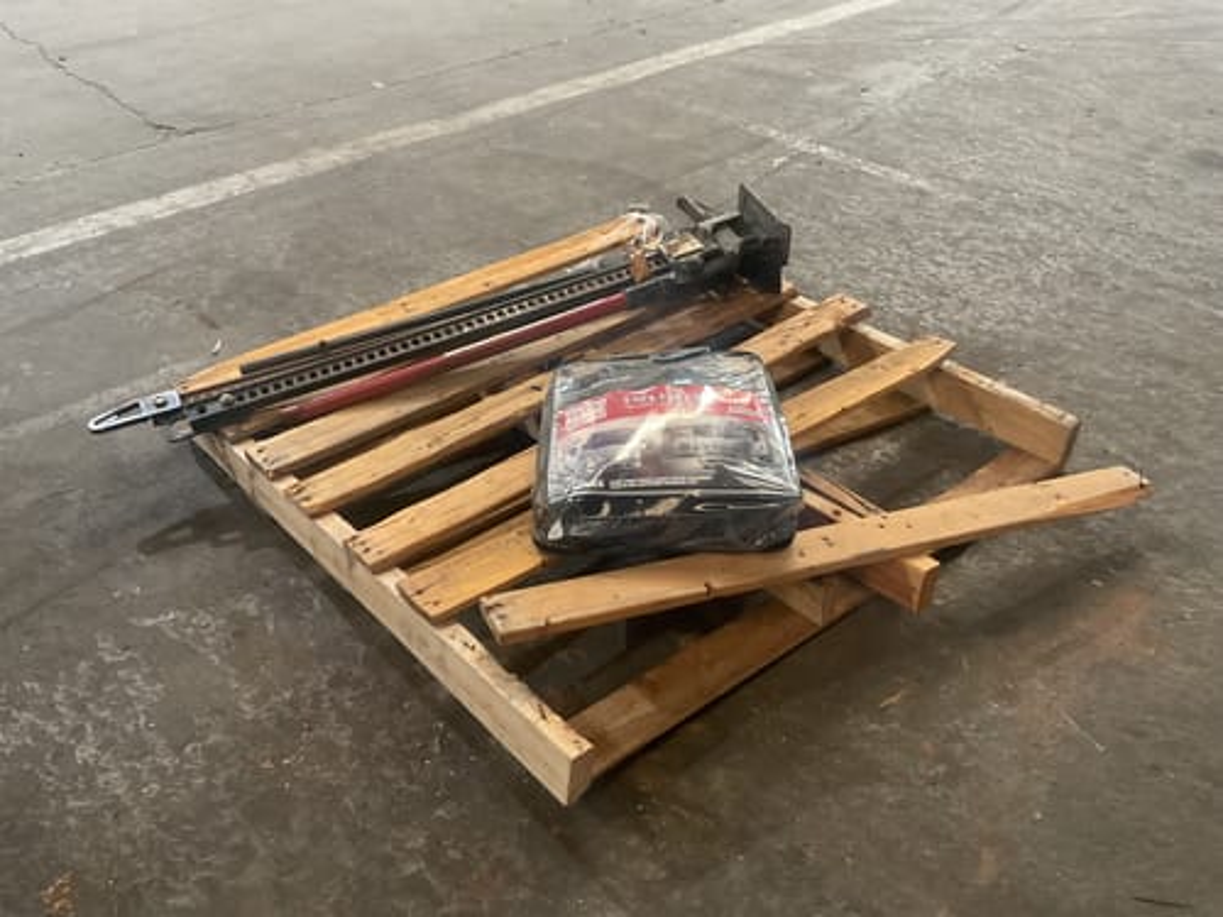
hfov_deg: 61.7
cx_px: 612
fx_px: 1025
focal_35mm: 29
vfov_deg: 48.2
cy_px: 458
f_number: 1.8
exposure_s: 1/40
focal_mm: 3
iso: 250
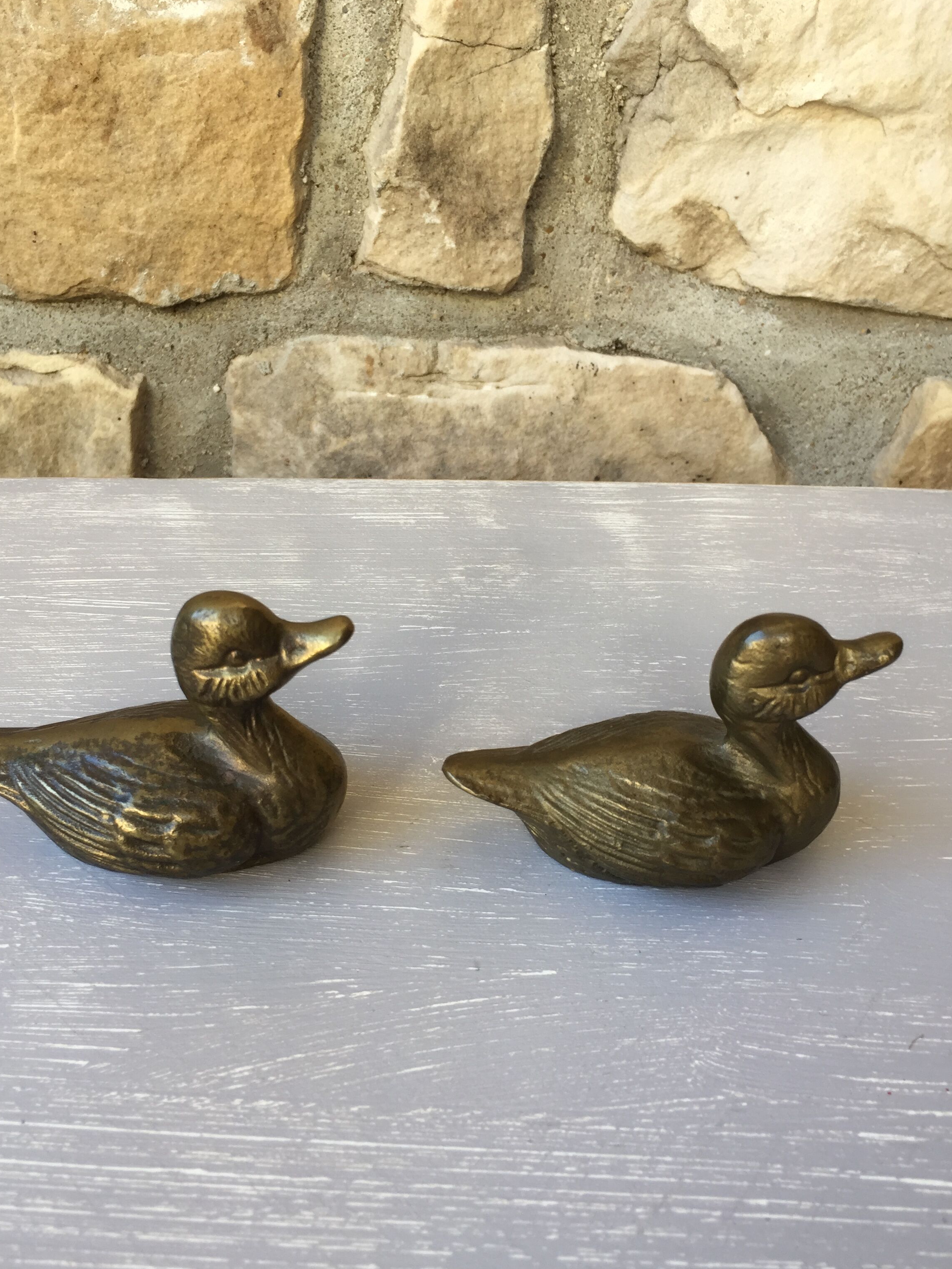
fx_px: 1137
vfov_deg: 58.3
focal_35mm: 31
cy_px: 647
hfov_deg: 45.4
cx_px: 453
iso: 40
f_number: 2.2
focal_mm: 4.15
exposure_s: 1/50
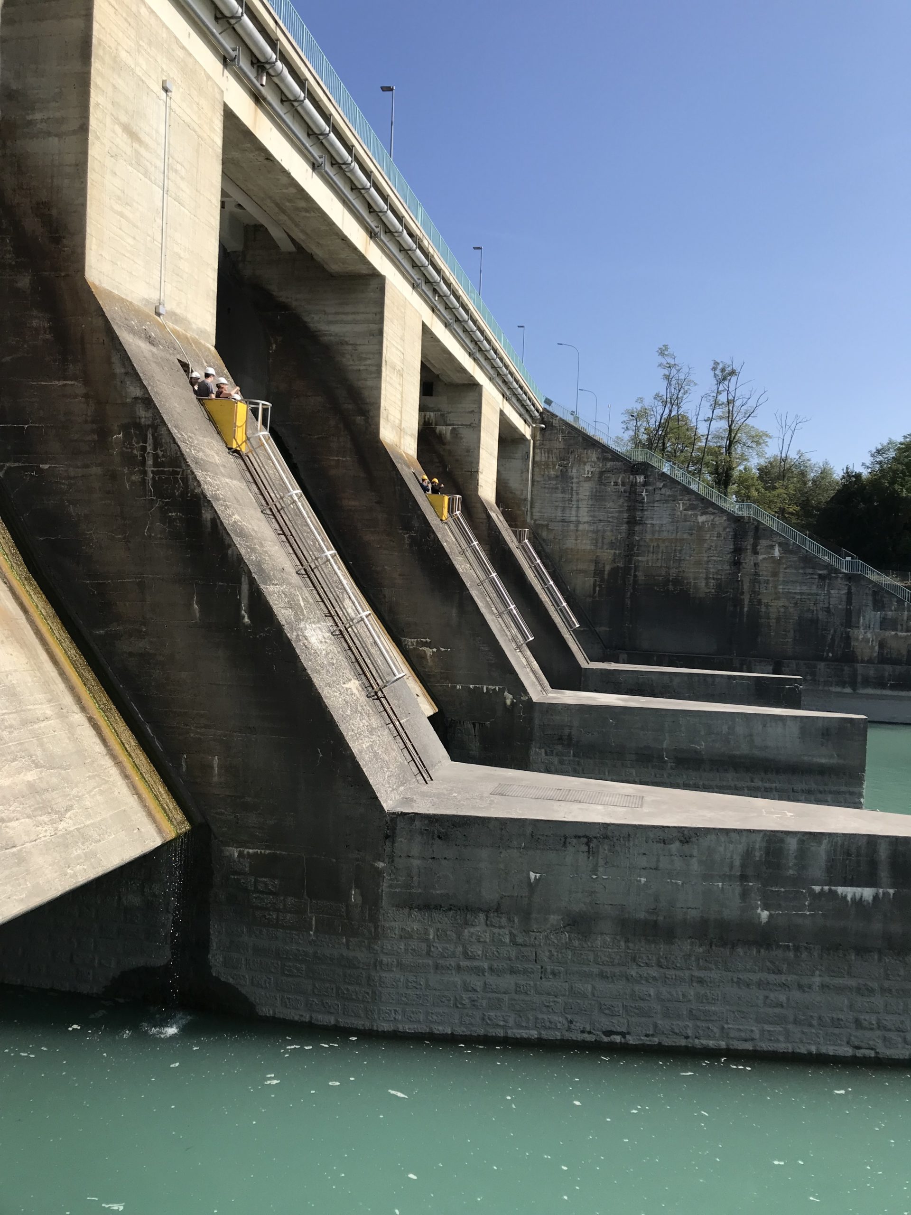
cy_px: 608
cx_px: 456
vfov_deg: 63.4
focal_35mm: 28
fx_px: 983
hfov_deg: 49.7
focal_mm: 3.99
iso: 20
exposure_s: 1/2037
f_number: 1.8
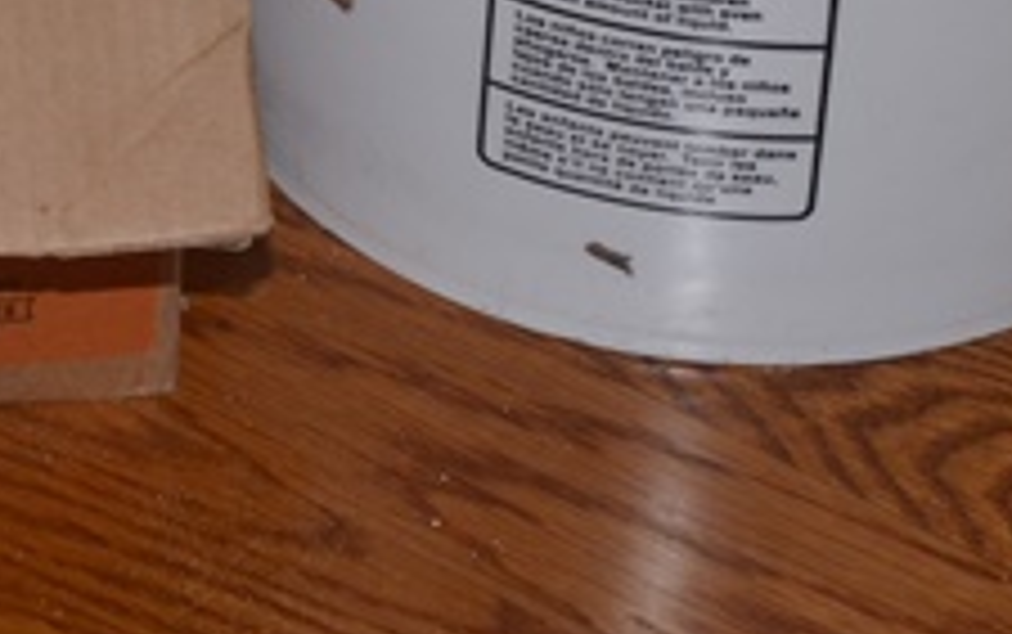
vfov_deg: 4.7
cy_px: -744
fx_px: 7507
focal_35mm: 272
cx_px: 342
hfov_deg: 7.7
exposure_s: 1/60
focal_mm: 40
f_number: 8
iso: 160
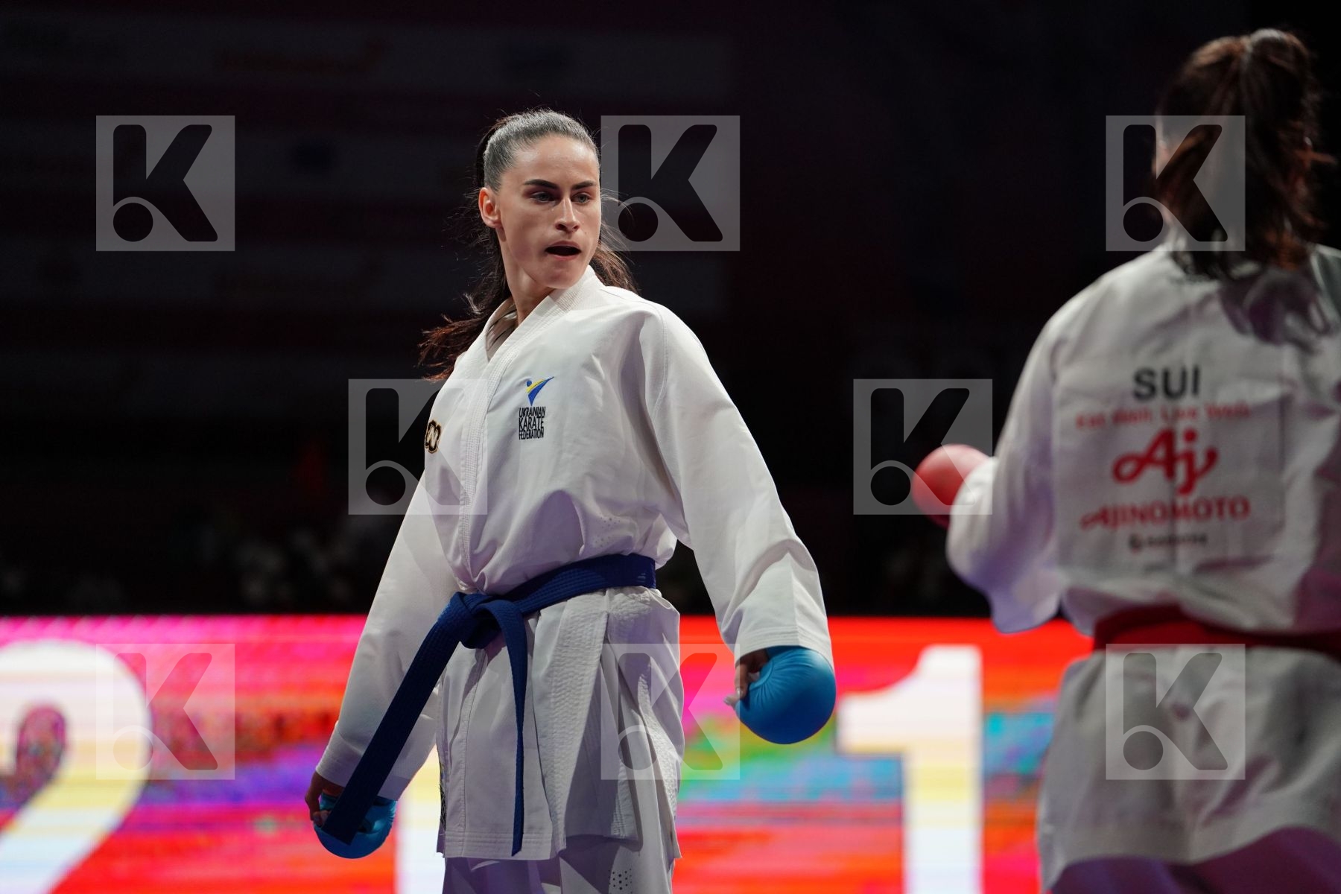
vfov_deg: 7.0
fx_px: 7263
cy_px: 447
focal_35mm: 195
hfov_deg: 10.5
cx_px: 670
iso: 2500
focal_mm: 195
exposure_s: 1/1000
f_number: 2.8
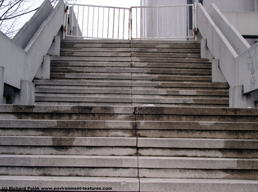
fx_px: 461
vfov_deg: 23.5
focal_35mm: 62
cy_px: 96
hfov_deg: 31.3
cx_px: 129
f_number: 6.5
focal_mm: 12.6
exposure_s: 1/400
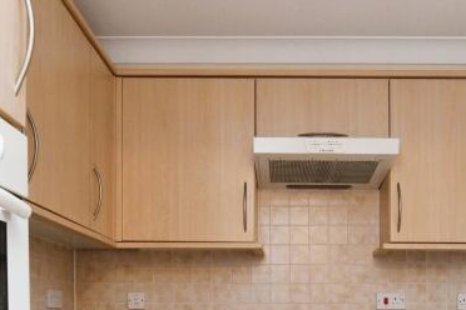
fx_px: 570
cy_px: 329
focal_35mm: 44
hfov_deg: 44.3
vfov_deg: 28.1
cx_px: 276
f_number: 8
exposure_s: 1/20
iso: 800
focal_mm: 16
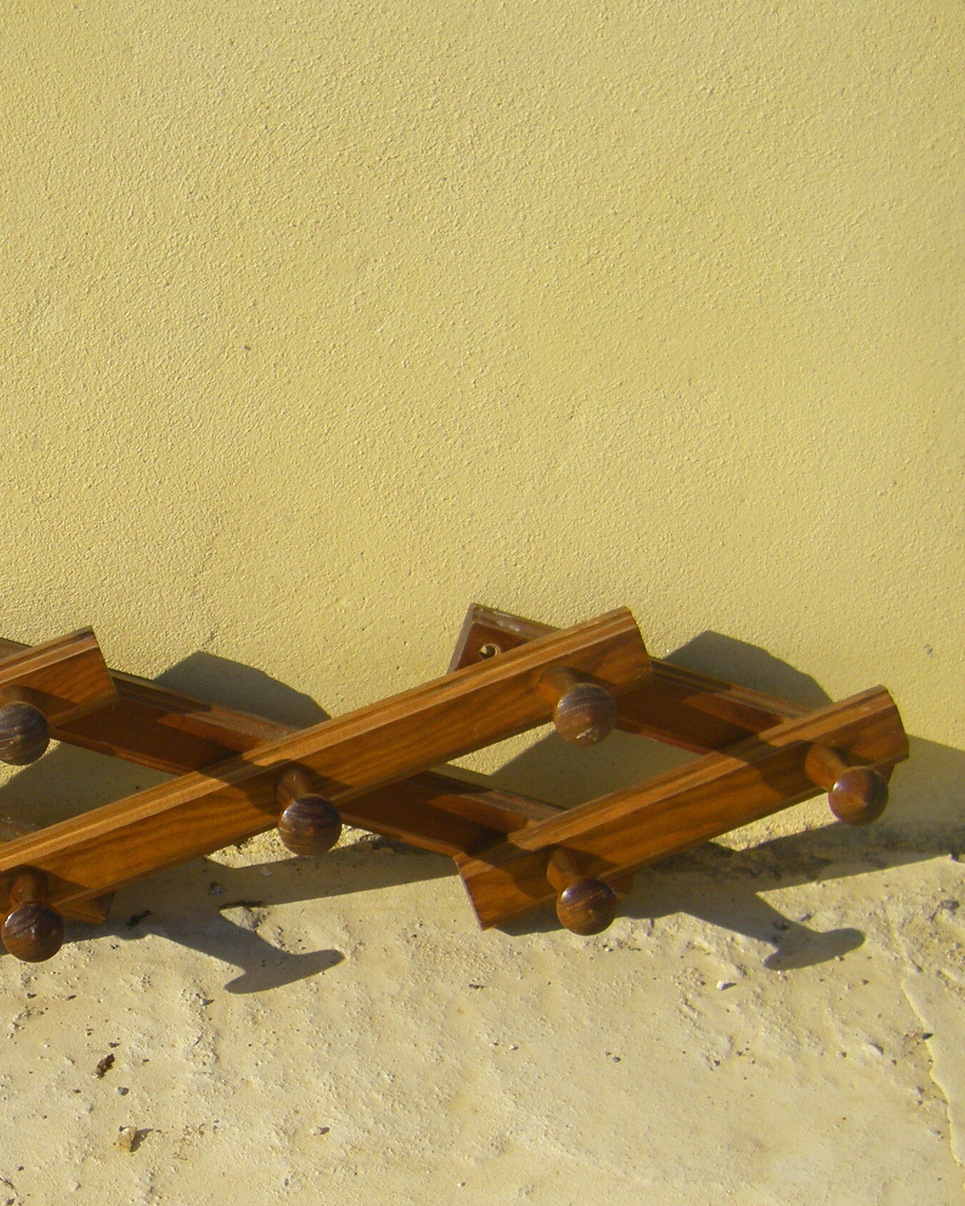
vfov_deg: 26.3
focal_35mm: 72
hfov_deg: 20.9
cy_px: 789
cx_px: 119
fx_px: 2570
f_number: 7
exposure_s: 1/250
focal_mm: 6.3
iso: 64
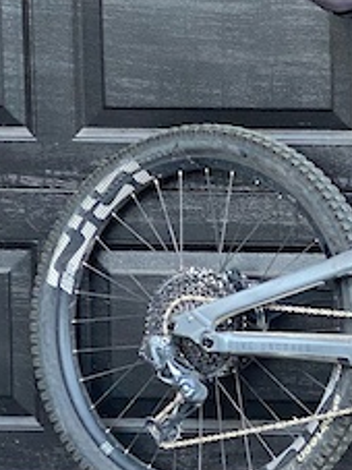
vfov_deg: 10.8
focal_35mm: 183
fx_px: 2484
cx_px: 561
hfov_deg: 7.9
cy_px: 259
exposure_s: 1/60
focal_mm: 6
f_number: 2
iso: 160
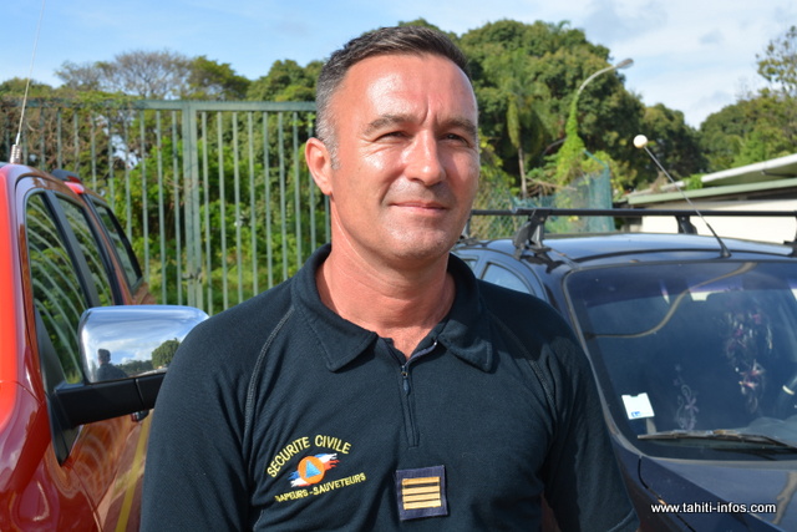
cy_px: 266
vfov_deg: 30.9
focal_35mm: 44
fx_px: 963
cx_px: 398
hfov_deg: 45.0
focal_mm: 29
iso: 100
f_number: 8
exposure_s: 1/200
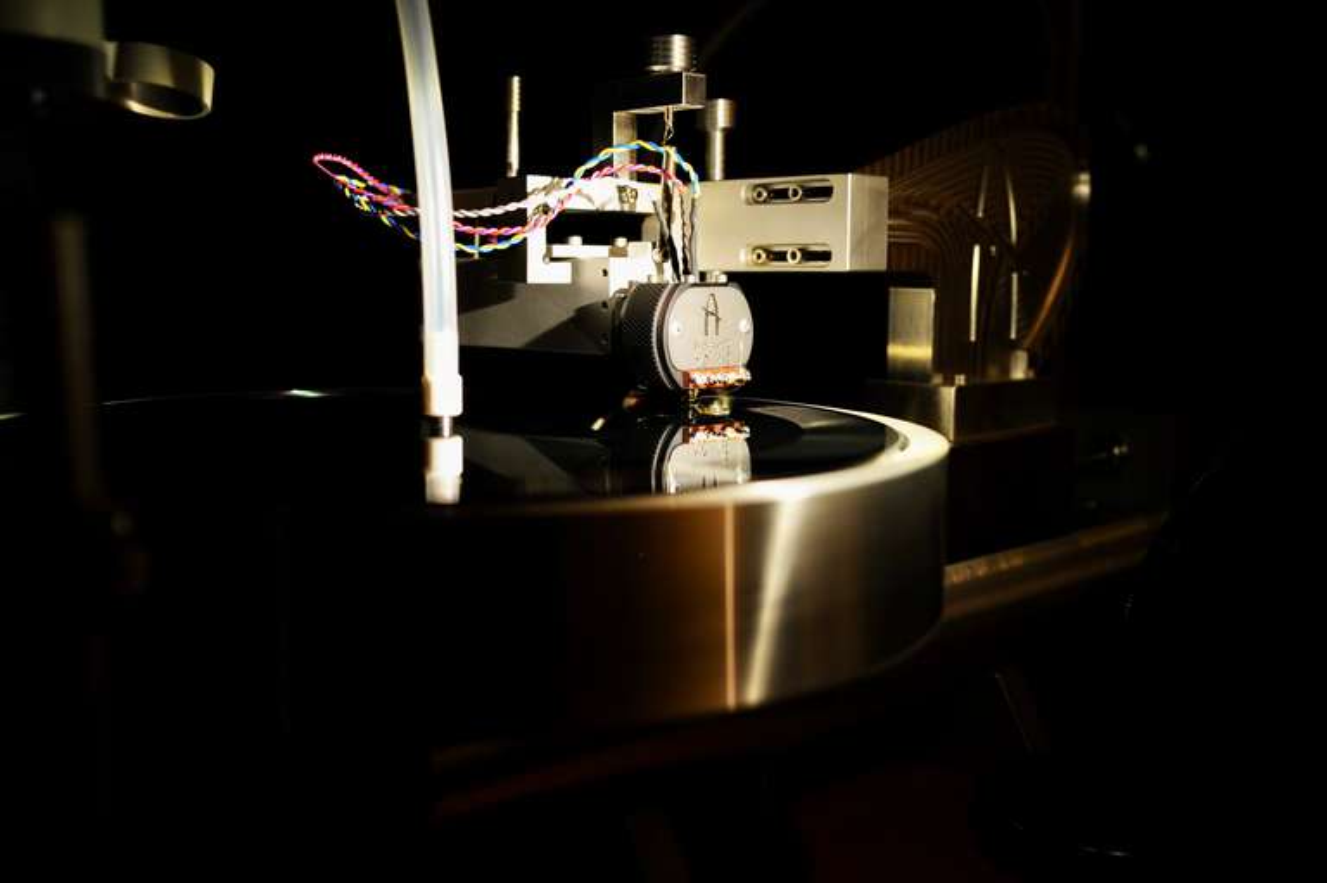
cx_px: 664
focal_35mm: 35
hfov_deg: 54.5
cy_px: 442
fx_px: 1289
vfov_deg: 37.8
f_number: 2.8
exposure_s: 1/50
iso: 800
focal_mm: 35
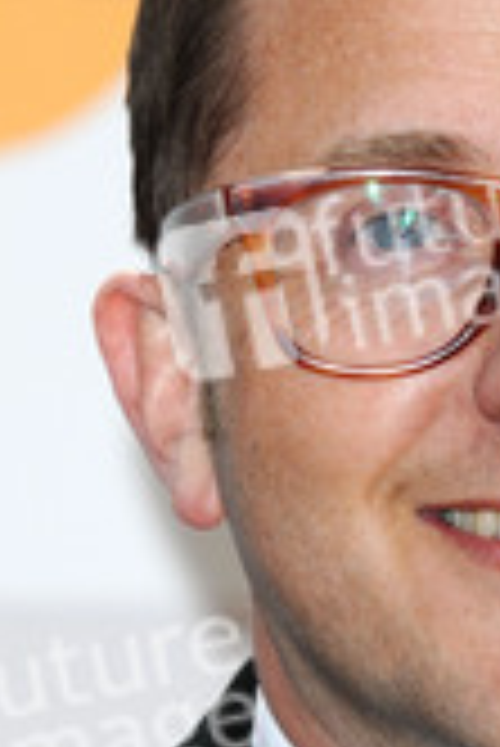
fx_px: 12415
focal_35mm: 597
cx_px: 520
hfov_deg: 2.3
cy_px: 500
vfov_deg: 3.4
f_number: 4.5
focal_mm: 165
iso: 320
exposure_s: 1/200
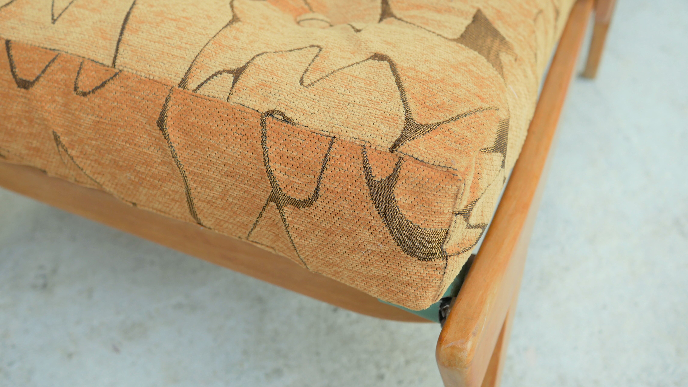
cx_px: 346
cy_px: 156
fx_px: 803
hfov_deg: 46.4
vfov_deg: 27.1
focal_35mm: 44
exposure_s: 1/320
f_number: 2.8
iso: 200
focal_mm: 20
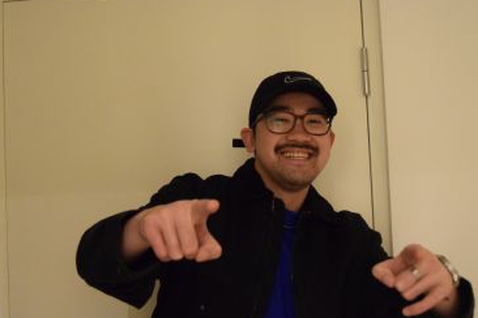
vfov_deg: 28.1
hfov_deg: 41.1
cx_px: 222
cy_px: 177
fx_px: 637
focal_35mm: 48
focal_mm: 26
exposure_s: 1/30
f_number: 4
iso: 6400
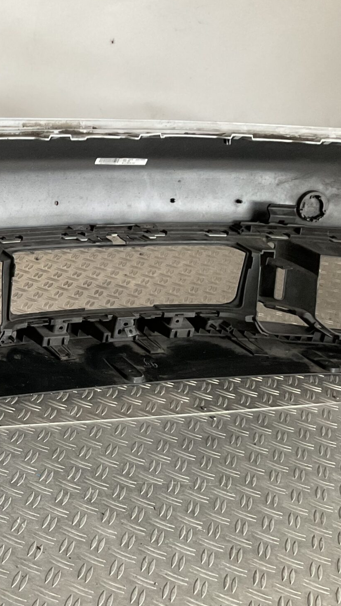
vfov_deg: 37.8
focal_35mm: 55
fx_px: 884
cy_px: 337
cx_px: -170
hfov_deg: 19.1
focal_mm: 3
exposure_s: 1/60
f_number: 1.8
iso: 100
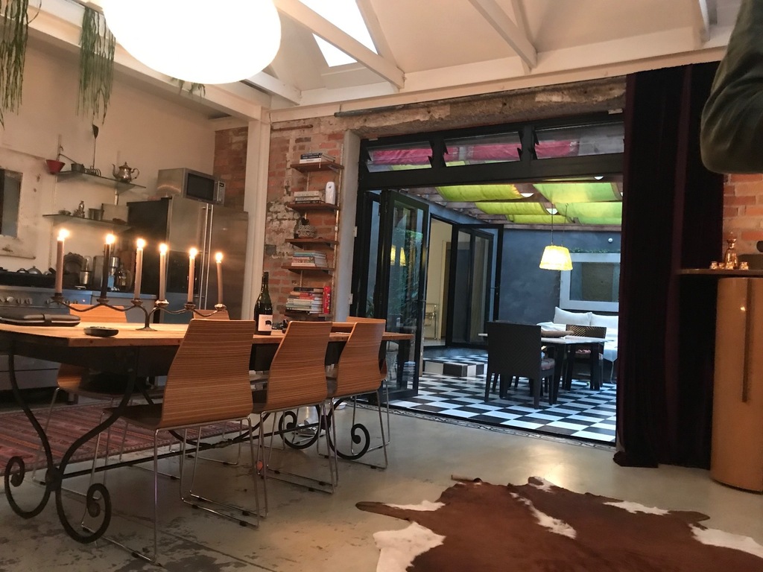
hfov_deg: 63.4
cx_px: 382
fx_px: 617
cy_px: 286
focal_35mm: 28
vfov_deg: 49.7
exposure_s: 1/5
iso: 100
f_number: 1.8
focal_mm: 3.99
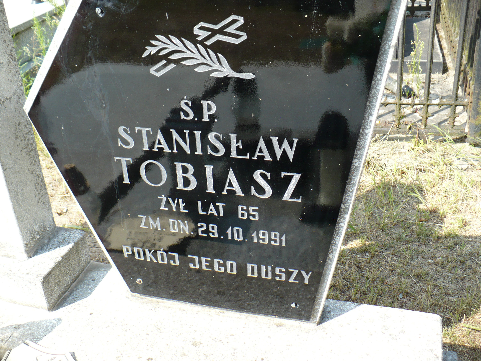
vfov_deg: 38.7
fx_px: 514
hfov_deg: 50.1
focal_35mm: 37
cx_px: 240
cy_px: 180
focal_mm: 6.1
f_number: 2.8
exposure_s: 1/320
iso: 100
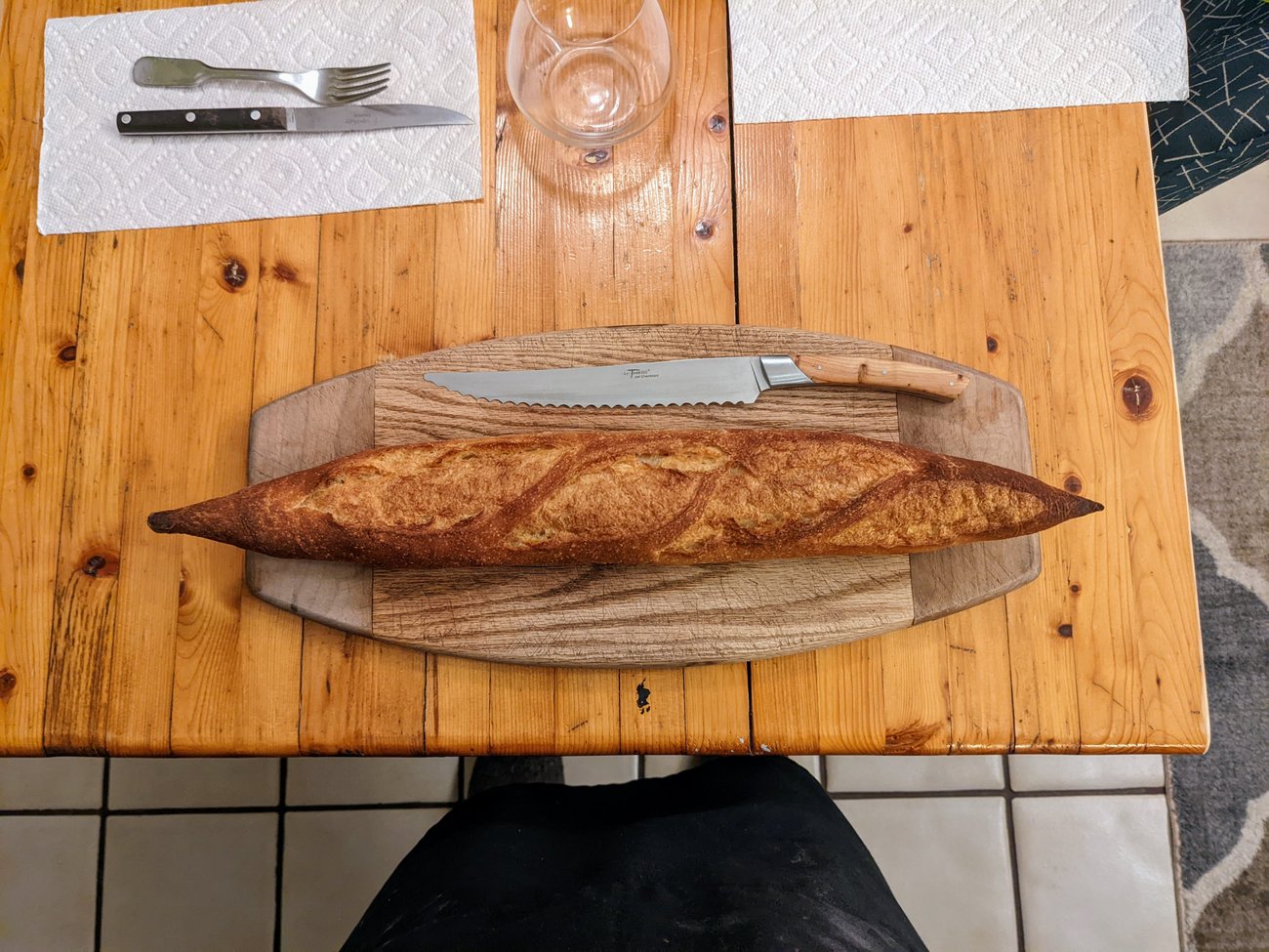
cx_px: 634
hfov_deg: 65.3
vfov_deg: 51.4
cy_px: 476
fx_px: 990
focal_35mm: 27
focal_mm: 4.38
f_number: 1.73
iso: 312
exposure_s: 1/24
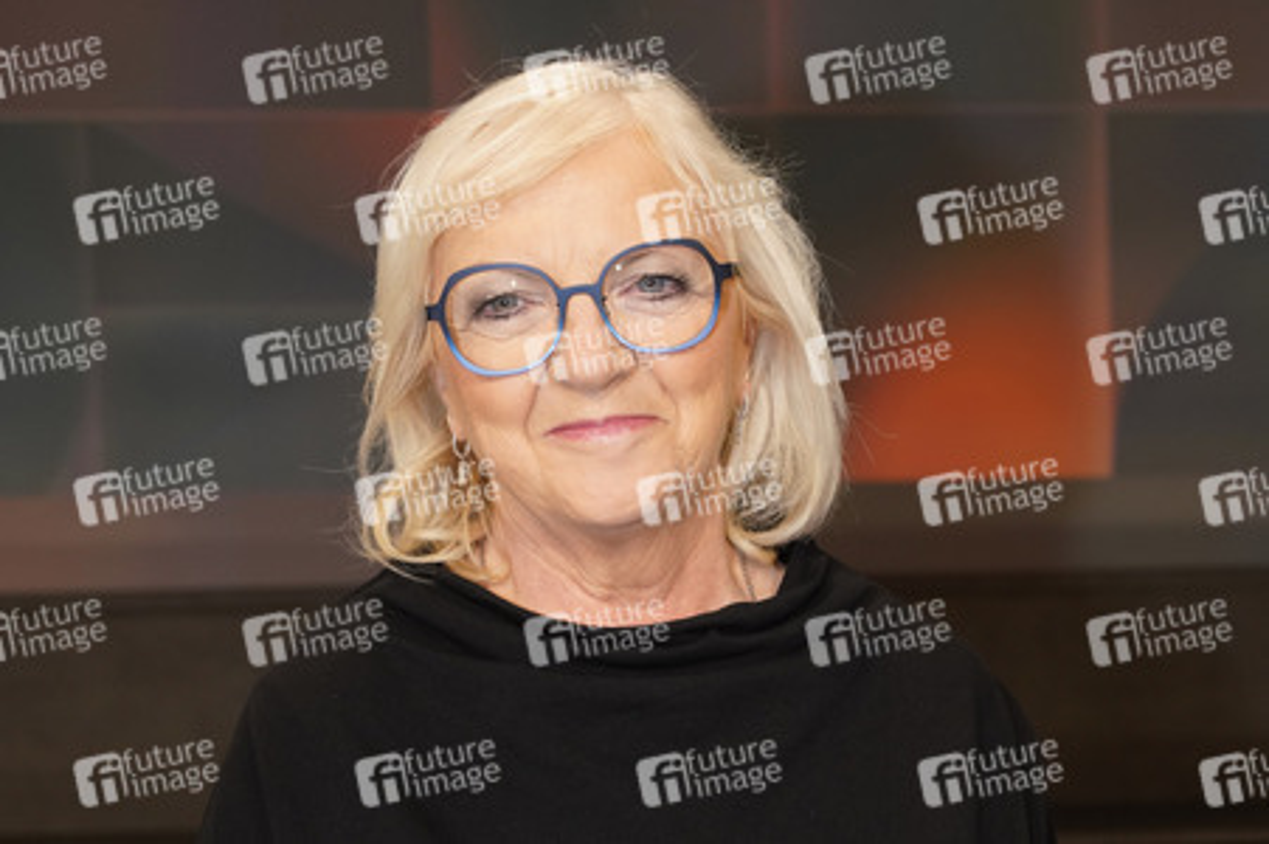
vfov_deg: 27.0
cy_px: 422
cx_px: 634
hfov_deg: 39.6
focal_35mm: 50
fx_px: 1761
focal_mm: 50
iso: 2000
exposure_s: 1/125
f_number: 5.6
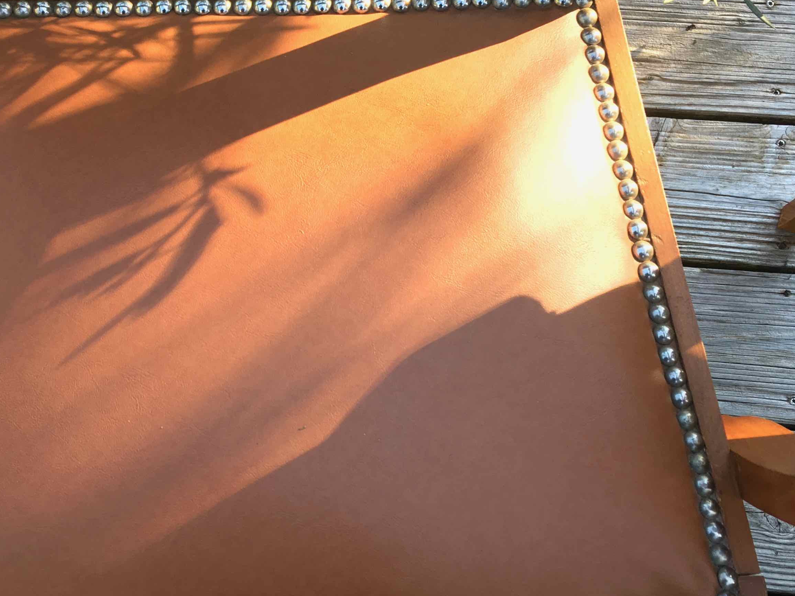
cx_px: 227
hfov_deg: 38.2
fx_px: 1125
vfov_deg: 29.7
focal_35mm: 49
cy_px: 307
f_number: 2.2
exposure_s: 1/100
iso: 32
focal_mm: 4.15
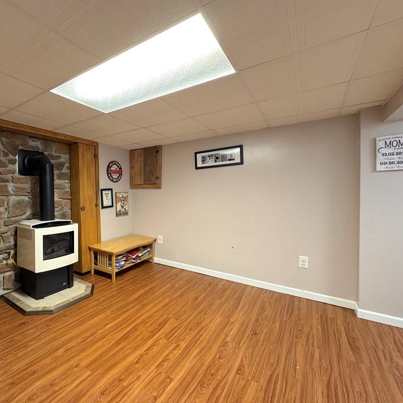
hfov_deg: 81.9
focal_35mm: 17
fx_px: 224
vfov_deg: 83.9
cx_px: 143
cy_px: 196
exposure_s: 1/40
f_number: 2.2
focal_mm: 2.22
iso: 320
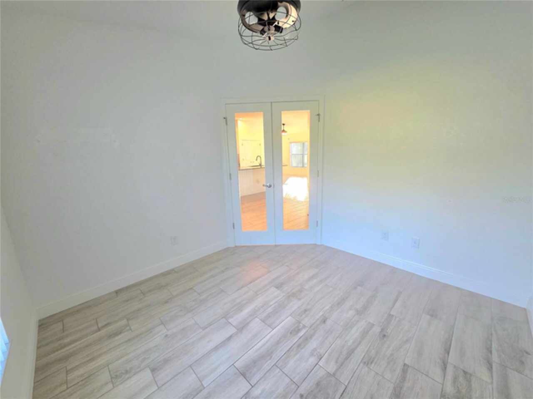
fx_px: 200
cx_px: 266
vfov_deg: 89.9
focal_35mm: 13
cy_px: 200
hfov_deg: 106.2
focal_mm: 2.2
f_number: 1.9
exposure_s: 1/60.2
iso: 200
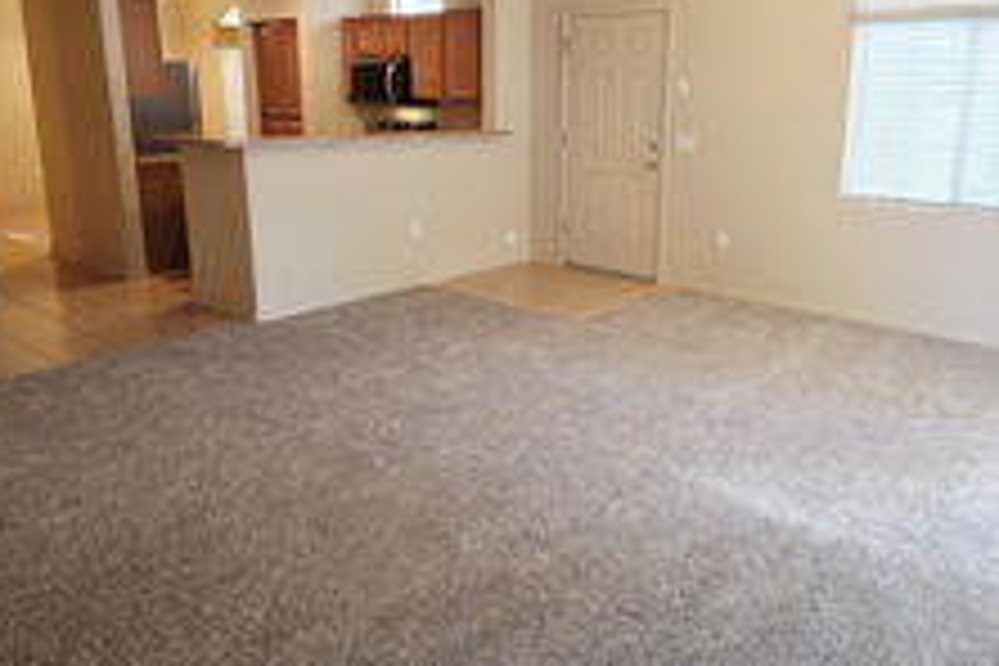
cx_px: 574
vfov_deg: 49.2
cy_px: 266
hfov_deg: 69.0
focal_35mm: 26
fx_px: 721
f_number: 1.9
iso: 160
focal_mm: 2.2
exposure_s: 1/120
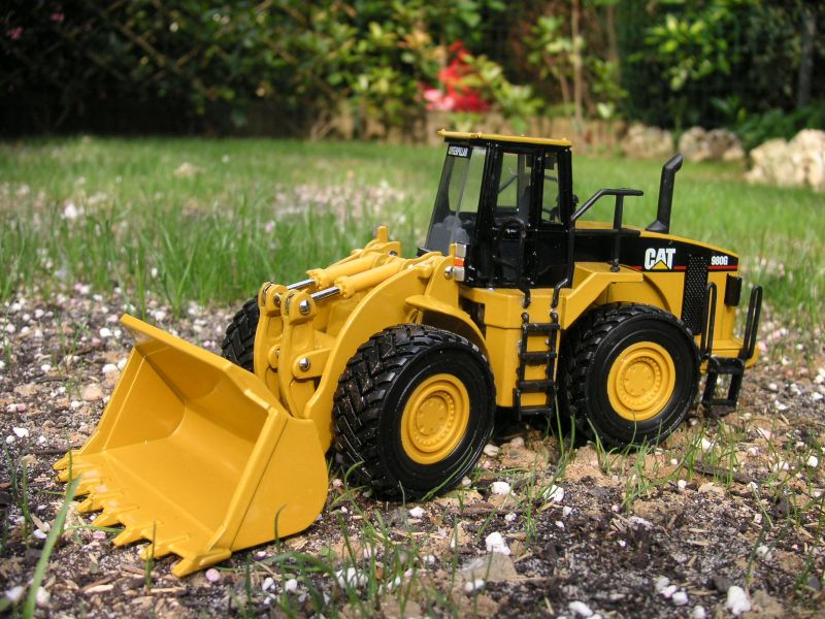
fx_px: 882
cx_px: 412
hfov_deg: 50.1
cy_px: 310
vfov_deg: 38.7
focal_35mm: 37
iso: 50
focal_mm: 6.1
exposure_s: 1/250
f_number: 2.8
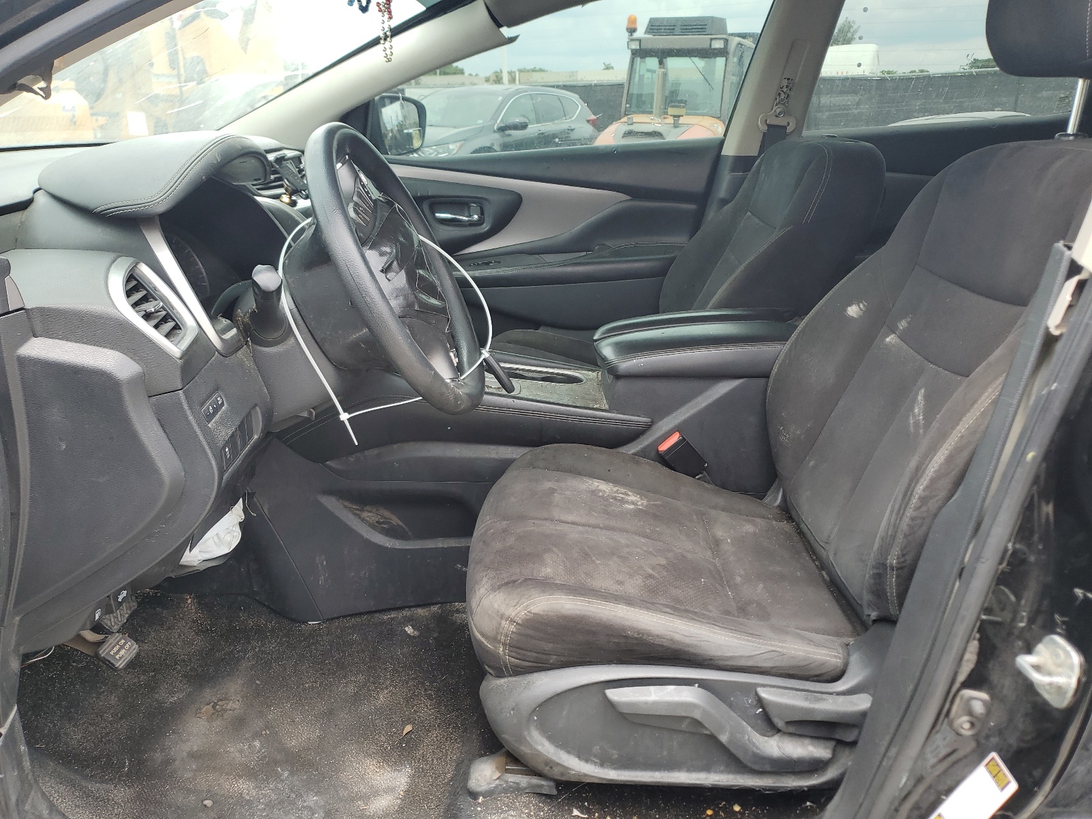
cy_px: 410
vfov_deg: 53.1
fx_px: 820
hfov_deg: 67.3
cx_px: 546
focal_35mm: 26
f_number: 1.5
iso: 50
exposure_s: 1/323
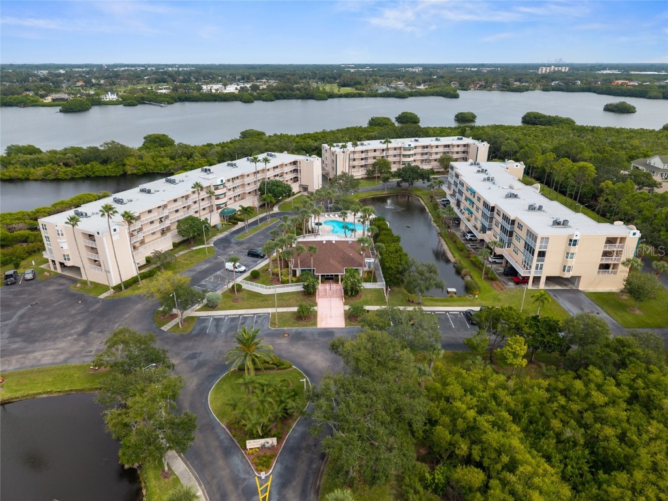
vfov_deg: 56.8
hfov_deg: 71.6
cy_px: 250
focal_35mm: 24
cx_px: 334
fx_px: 463
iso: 100
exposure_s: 1/90
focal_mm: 8.67
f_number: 1.8
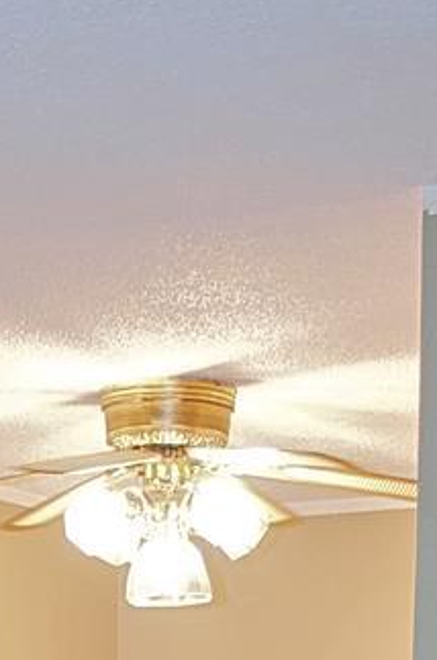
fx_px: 2871
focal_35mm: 157
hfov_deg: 8.7
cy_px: 1557
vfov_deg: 11.1
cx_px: 7
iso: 1600
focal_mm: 22
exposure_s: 1/30
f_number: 4
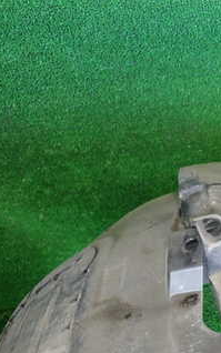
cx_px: 310
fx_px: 481
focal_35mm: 50
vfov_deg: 40.0
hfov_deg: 22.3
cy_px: 222
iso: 200
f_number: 2
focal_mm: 4.5
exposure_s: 1/60
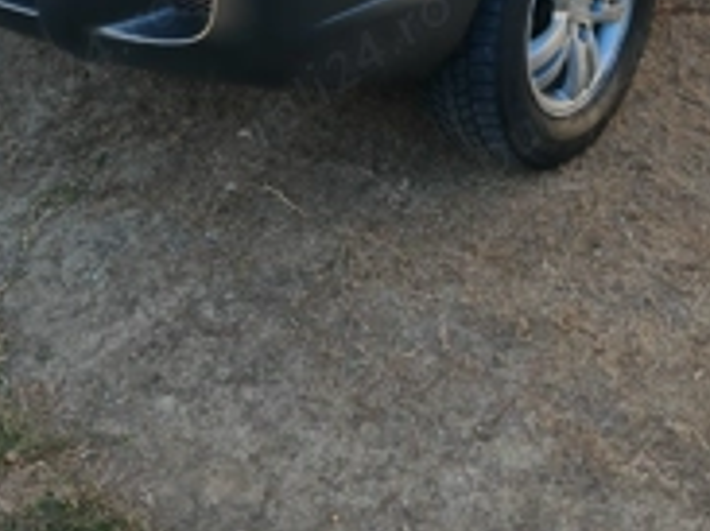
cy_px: -147
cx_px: 462
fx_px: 1209
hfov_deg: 32.5
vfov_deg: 22.4
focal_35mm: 59
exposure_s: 1/1100
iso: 50
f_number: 1.6
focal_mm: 7.62
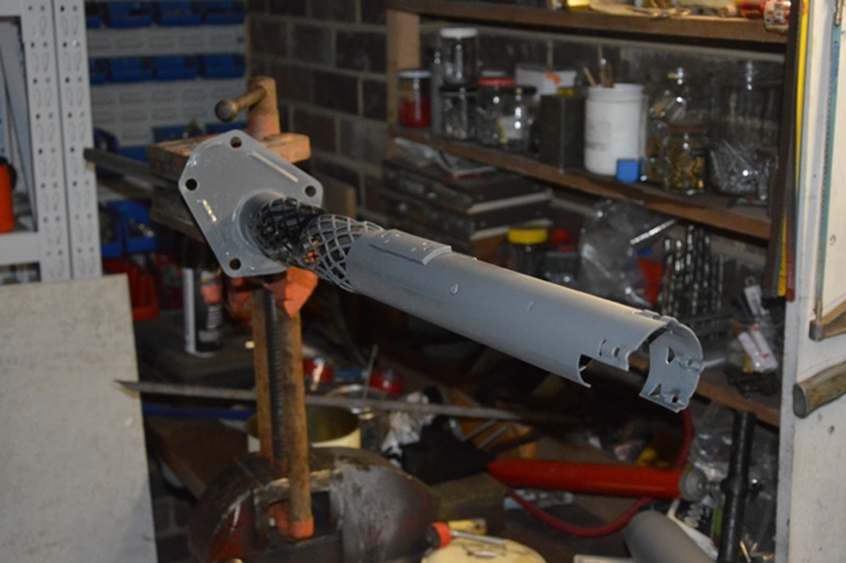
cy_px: 282
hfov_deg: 37.9
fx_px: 1233
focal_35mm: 52
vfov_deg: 25.7
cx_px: 423
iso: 3200
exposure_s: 1/60
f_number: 4.5
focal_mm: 35
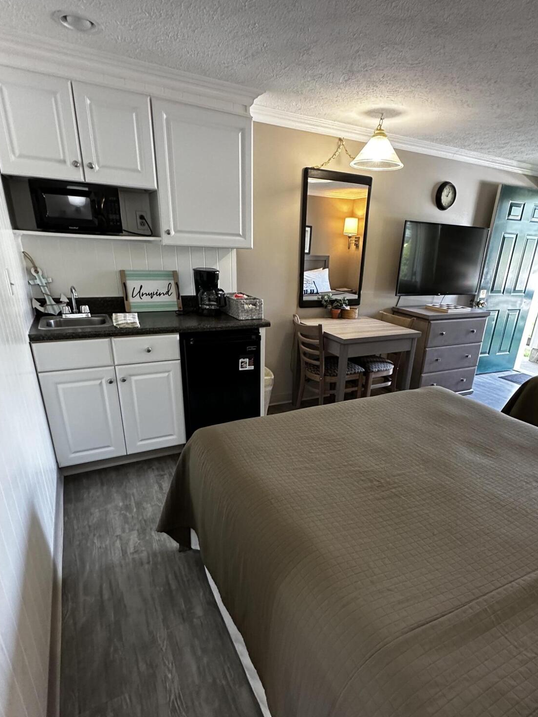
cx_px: 299
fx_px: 394
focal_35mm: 19
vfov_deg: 84.3
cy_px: 404
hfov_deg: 68.5
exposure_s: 1/60
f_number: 2.2
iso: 320
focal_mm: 2.22
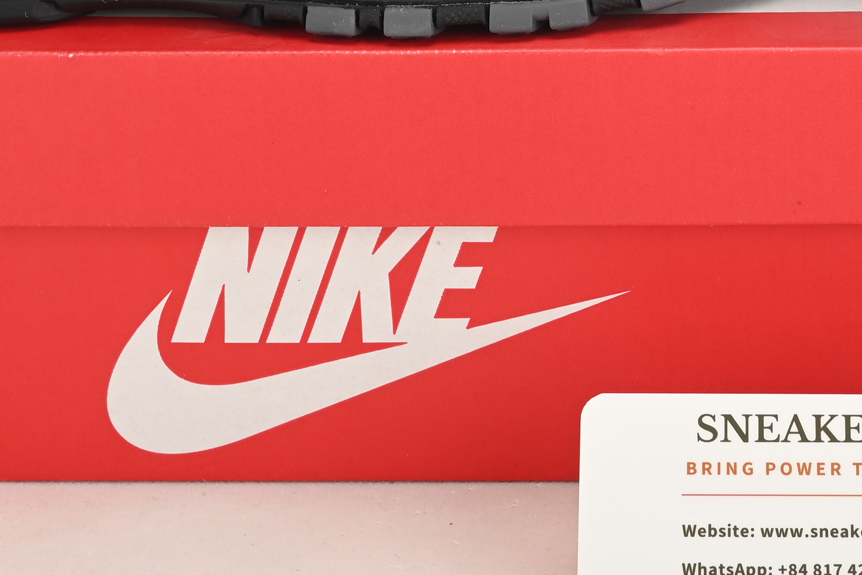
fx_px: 2898
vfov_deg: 11.1
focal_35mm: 121
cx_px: 691
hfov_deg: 16.8
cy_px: -111
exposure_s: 1/200
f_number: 11
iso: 100
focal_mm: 38
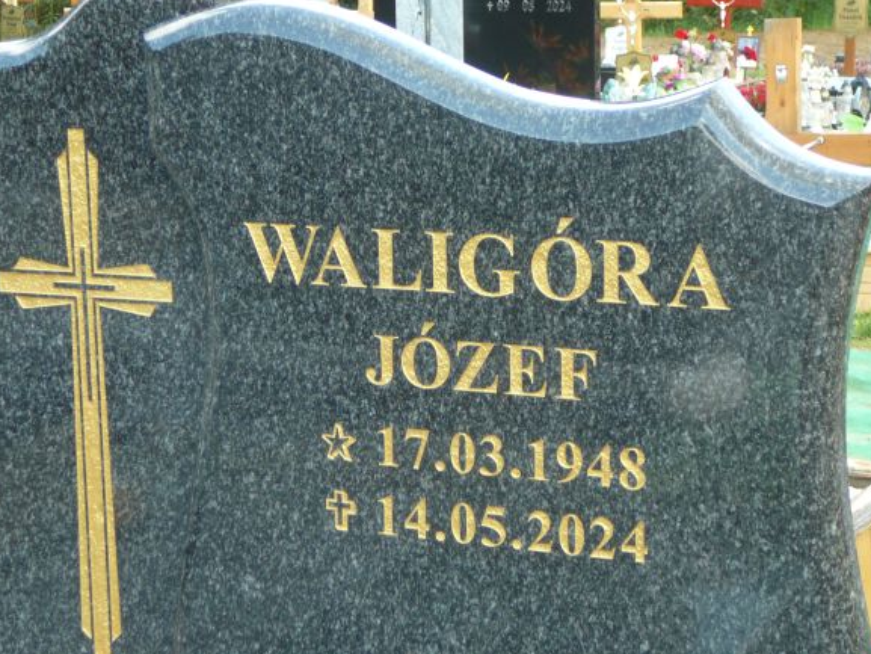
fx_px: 2290
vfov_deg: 16.2
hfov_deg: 21.5
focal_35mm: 91
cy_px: 337
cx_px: 421
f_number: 3.8
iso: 80
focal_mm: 12.2
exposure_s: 1/60
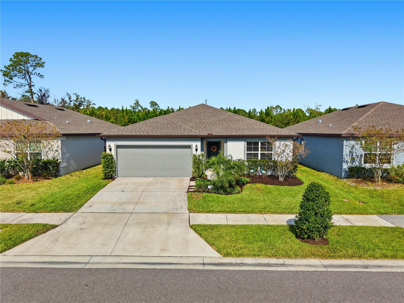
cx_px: 202
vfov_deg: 56.8
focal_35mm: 24
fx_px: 280
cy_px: 152
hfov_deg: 71.6
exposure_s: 1/160
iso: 100
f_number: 1.8
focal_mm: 8.7
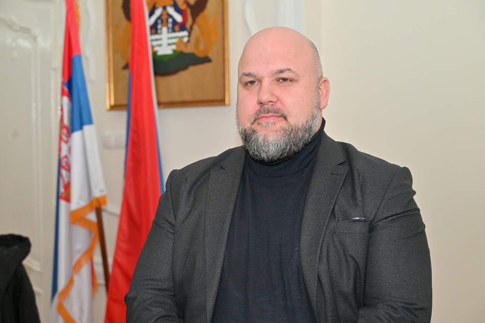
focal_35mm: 55
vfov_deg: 24.6
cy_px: 162
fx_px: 741
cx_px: 242
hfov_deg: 36.2
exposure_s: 1/160
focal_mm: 55
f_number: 4
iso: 320
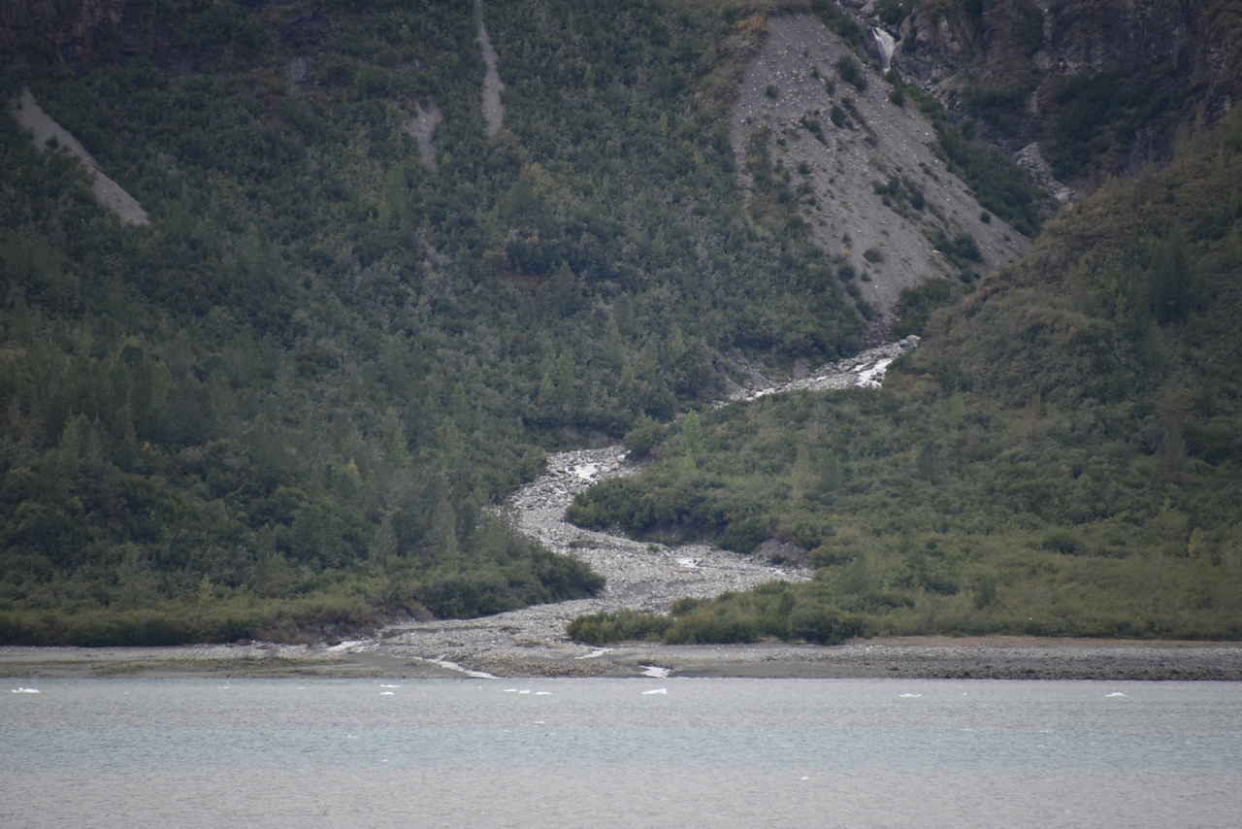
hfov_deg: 6.9
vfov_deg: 4.6
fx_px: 10352
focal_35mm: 300
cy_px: 414
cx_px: 621
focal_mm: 300
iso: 640
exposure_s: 1/640
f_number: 5.6
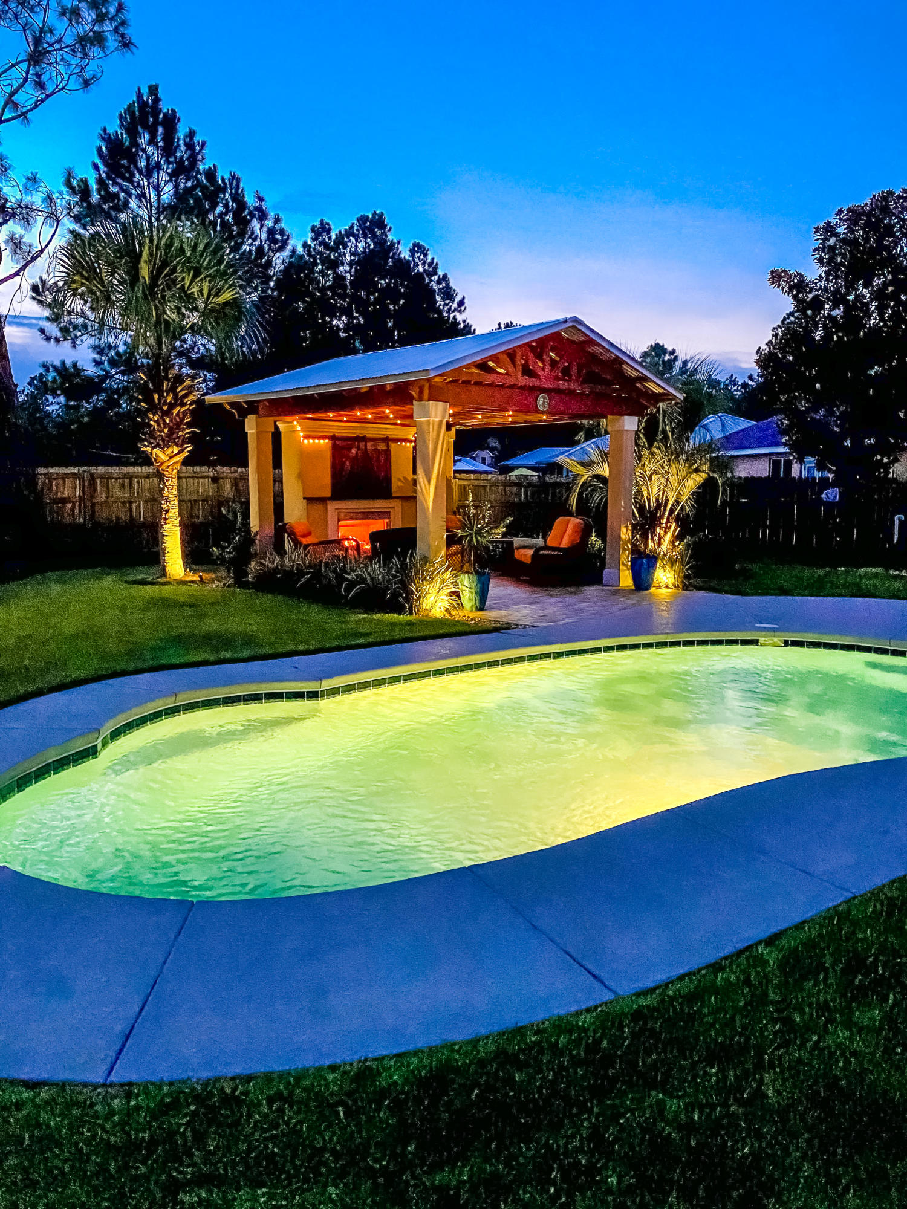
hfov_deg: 53.1
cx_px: 454
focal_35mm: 26
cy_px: 604
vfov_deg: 67.3
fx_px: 908
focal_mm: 4.25
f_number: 1.8
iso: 800
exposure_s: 1/30
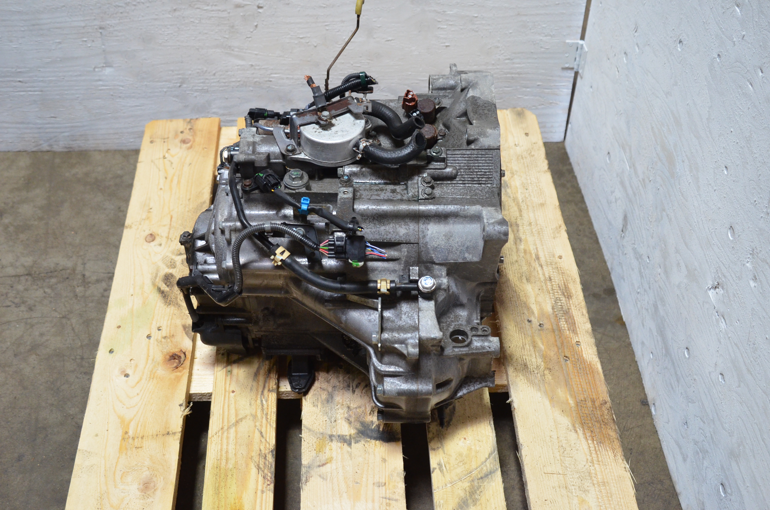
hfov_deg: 42.4
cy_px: 255
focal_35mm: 46
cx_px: 385
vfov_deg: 28.8
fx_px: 993
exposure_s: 1/160
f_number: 4
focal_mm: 31
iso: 1600
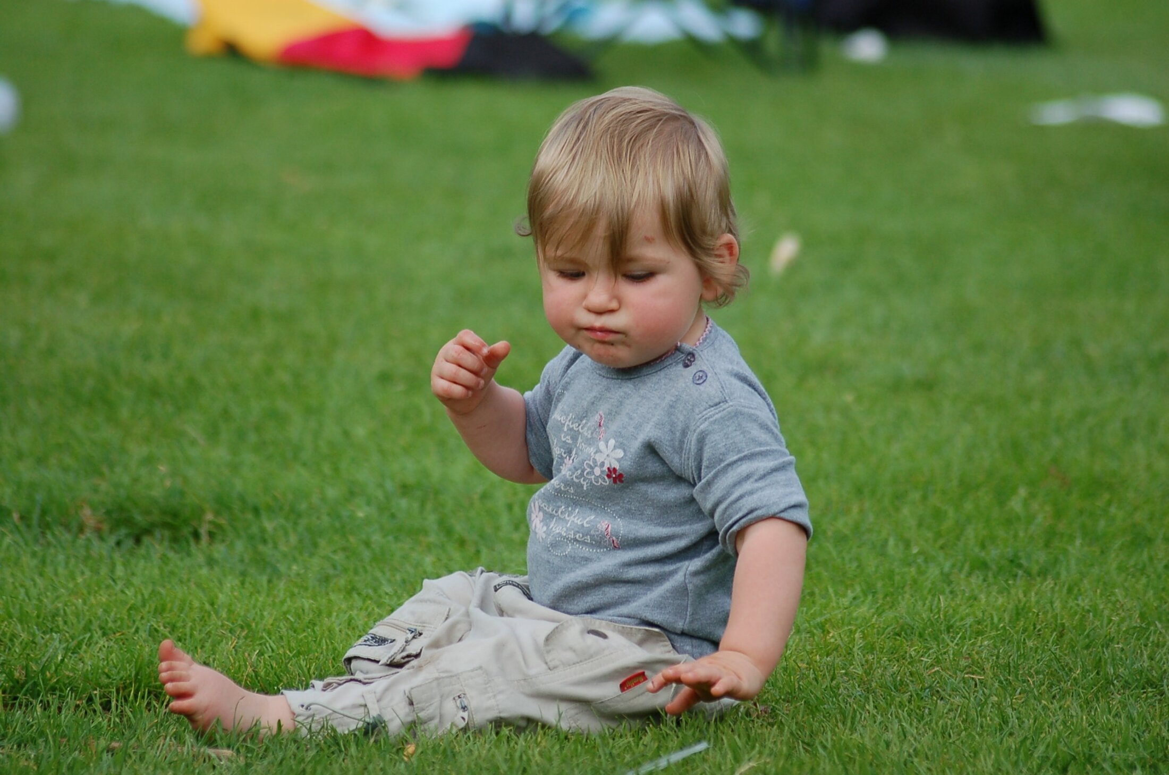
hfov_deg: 10.2
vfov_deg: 6.8
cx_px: 584
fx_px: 6563
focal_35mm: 202
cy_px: 388
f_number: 4.5
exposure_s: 1/1000
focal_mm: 135
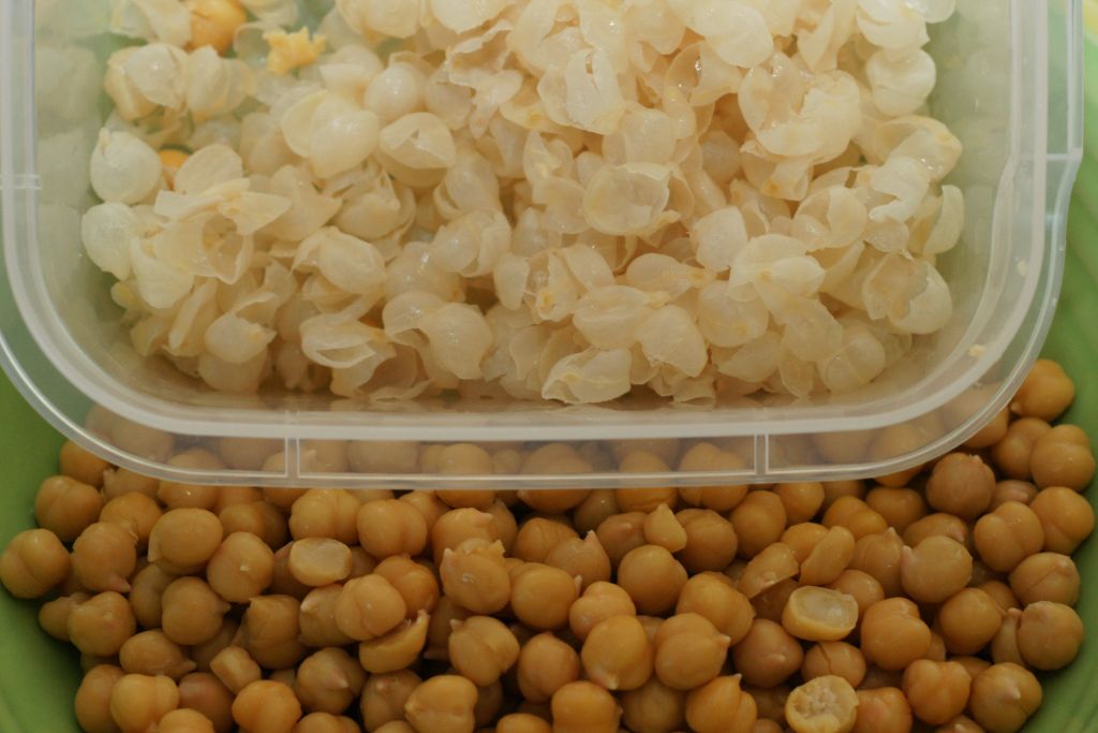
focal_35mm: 75
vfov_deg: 18.2
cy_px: 366
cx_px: 549
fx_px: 2288
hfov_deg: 27.0
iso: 800
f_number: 5.6
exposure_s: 1/80
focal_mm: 50
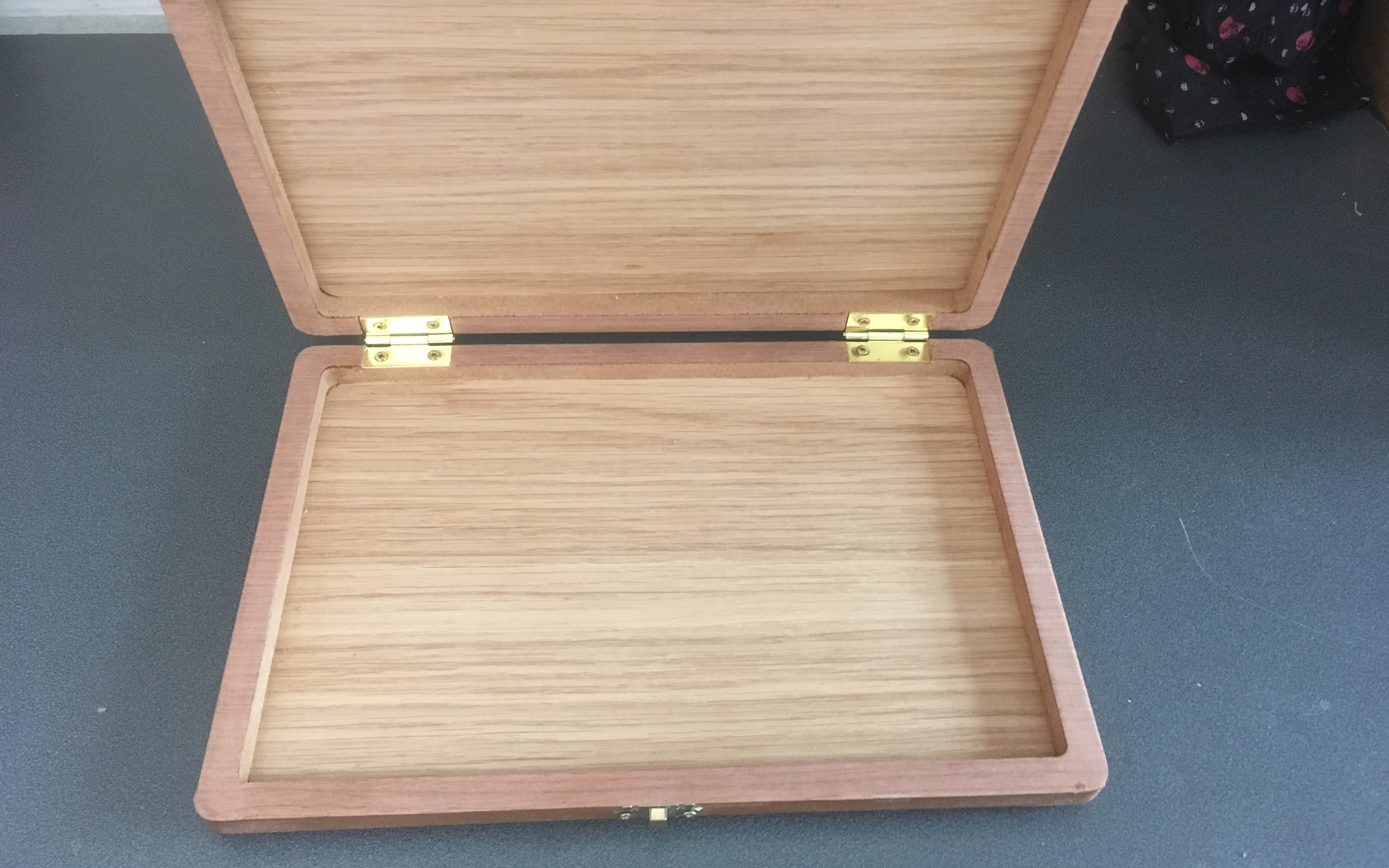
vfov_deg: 40.5
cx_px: 694
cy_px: 369
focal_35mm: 31
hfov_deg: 61.2
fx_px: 1174
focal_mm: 4.15
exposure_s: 1/25
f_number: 2.2
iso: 200
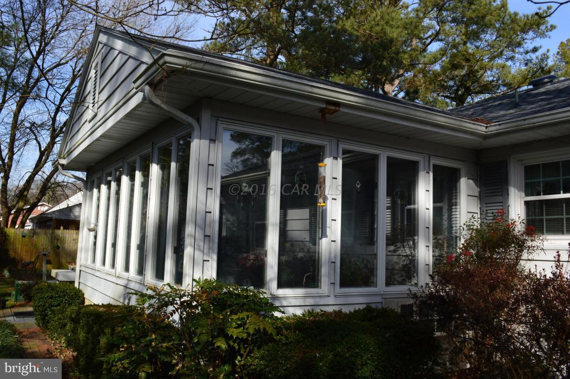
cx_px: 285
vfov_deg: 43.5
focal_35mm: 30
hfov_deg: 62.0
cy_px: 190
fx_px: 475
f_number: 11
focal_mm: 20
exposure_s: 1/400
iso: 400
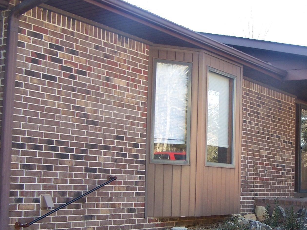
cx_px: 238
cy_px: 138
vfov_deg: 23.6
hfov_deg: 30.6
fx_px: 550
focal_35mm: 62
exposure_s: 1/90
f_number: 2.8
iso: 80
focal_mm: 6.3
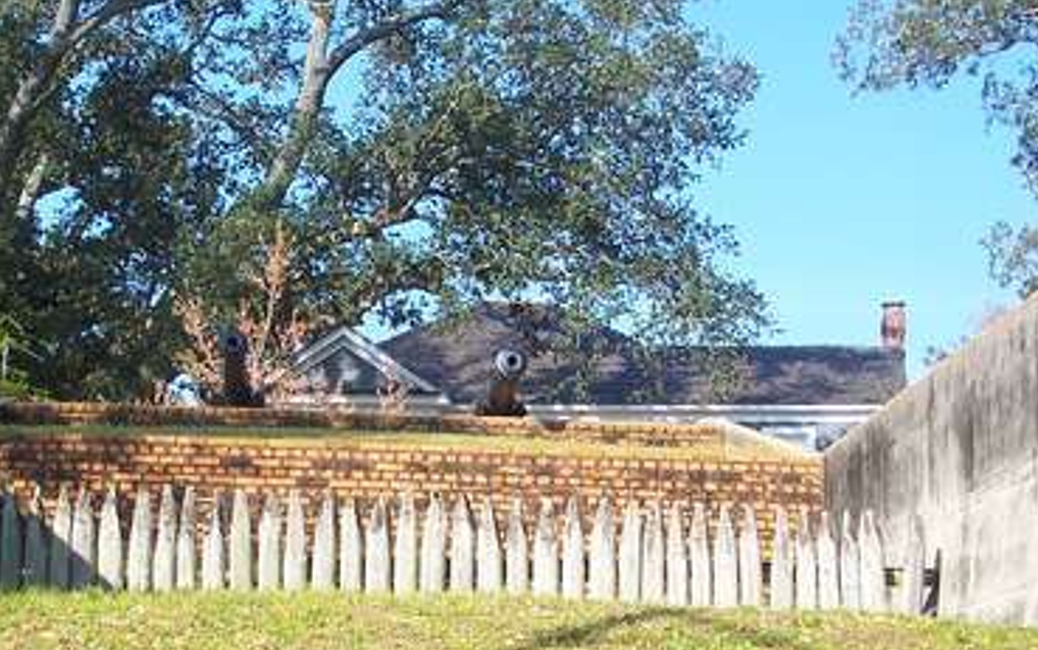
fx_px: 2406
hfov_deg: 24.3
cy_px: 594
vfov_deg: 15.2
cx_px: 397
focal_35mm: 85
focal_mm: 7.8
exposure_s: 1/400
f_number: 2.8
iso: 64
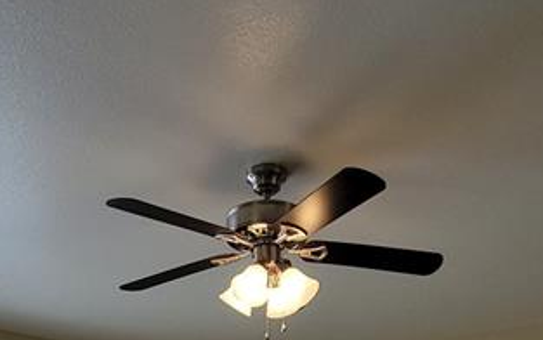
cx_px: 236
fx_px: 666
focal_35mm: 45
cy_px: 537
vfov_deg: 22.4
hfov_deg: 44.2
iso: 50
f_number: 2.2
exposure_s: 1/156
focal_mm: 2.2
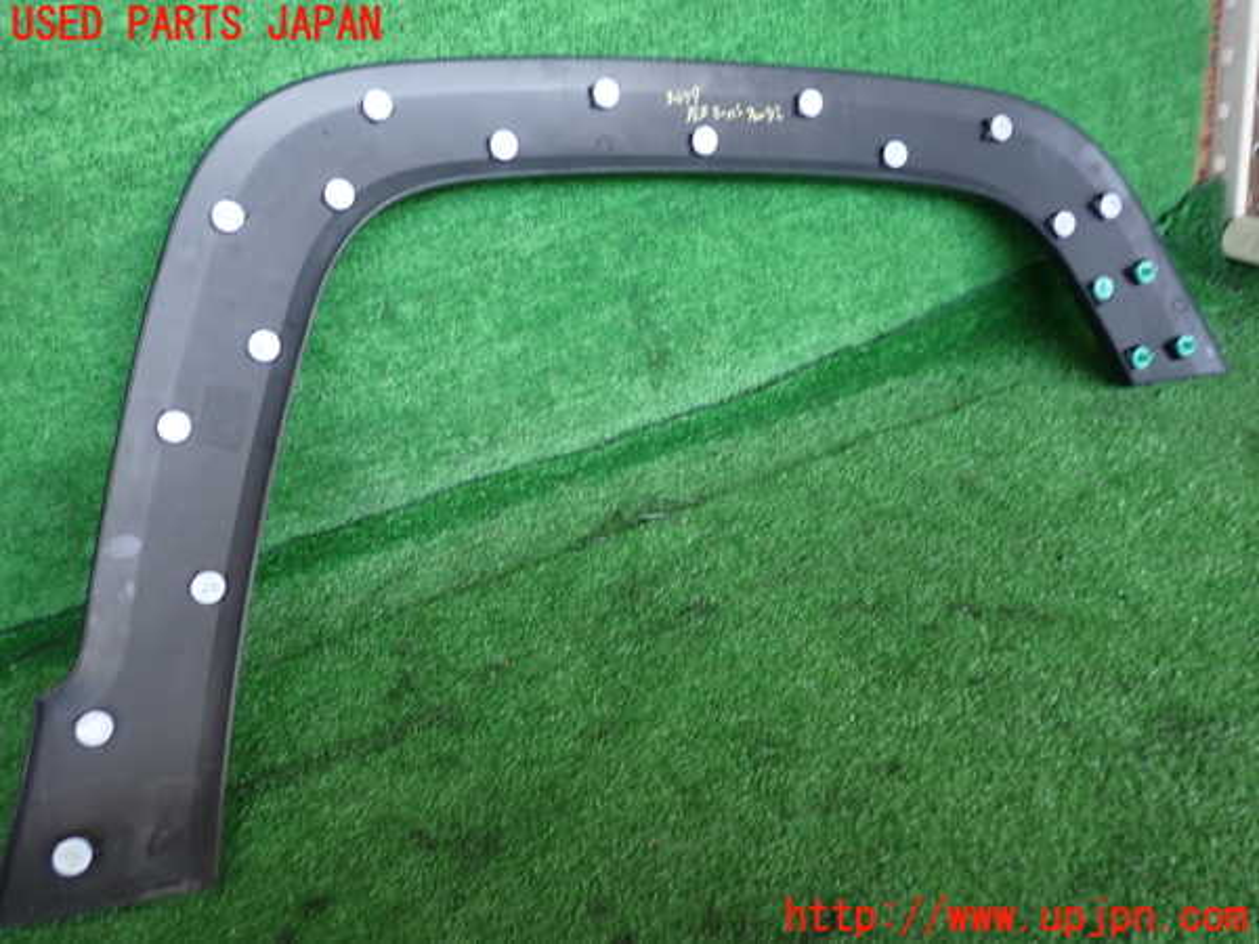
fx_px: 1091
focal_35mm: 30
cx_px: 630
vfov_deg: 46.8
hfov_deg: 60.0
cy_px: 472
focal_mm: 5.4
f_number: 2.3
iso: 200
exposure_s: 1/50
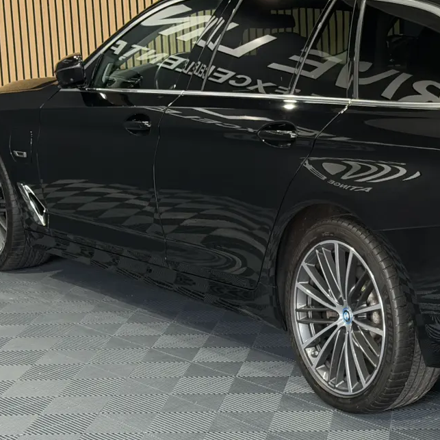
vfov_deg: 18.3
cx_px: 430
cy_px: 209
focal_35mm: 95
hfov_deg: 17.9
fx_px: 1366
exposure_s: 1/100
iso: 320
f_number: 1.78
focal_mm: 6.76
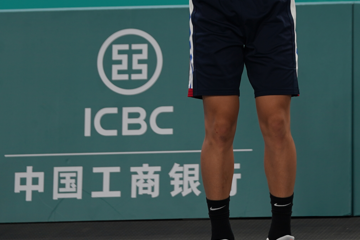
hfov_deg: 3.5
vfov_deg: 2.3
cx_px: 280
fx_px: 5950
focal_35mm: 595
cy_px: -49
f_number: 2.8
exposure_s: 1/250
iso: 125
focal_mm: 200
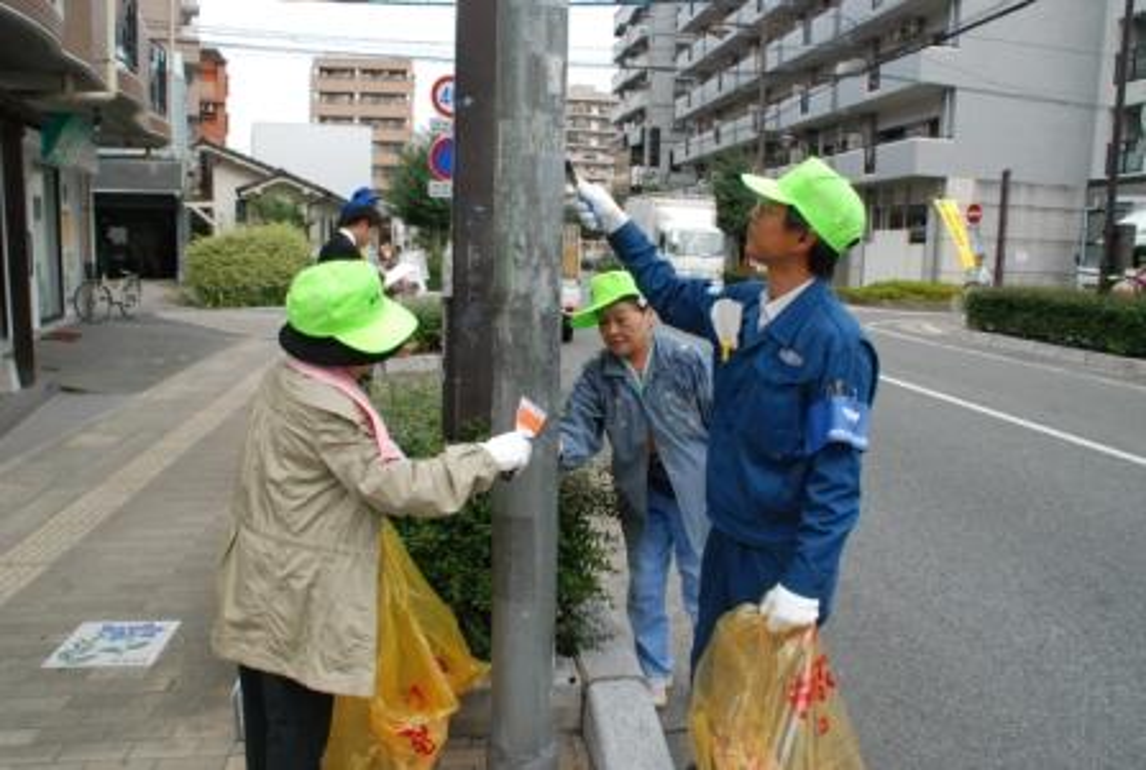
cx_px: 573
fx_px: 862
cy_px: 385
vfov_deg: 48.2
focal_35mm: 27
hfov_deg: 67.3
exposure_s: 1/400
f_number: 10
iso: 800
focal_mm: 18
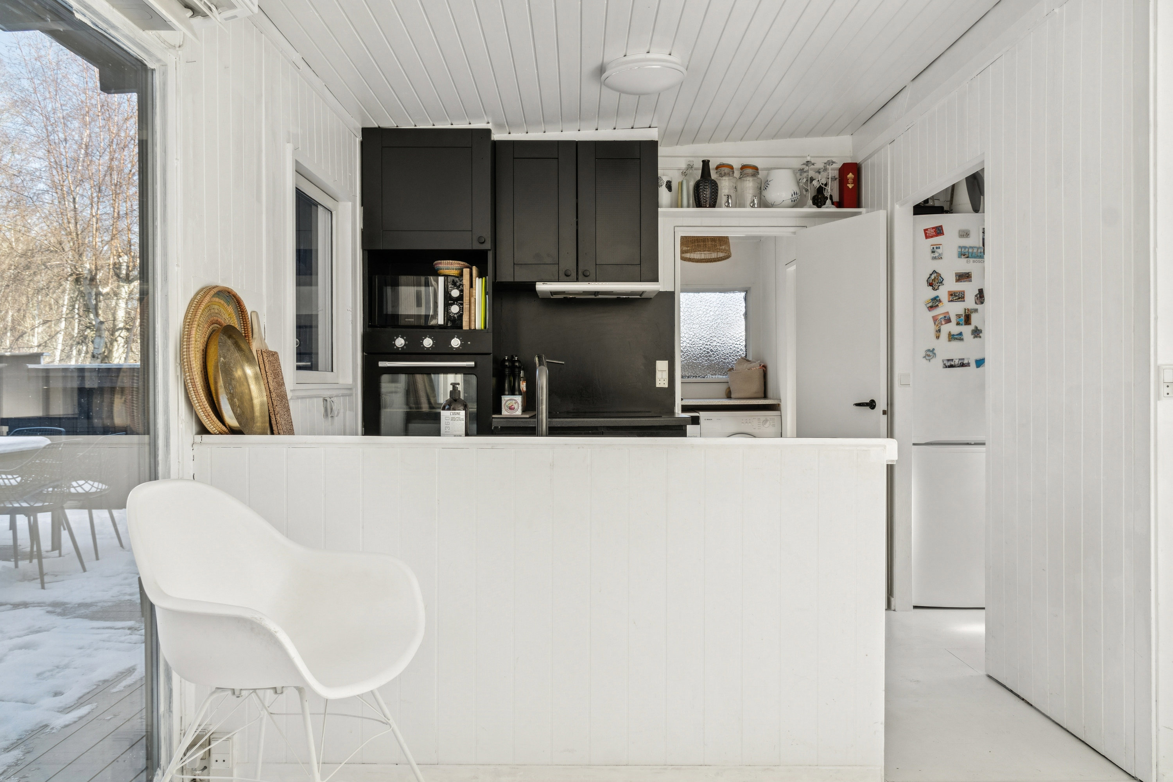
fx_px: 880
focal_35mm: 27
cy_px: 391
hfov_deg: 67.4
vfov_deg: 47.9
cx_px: 586
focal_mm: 18
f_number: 8
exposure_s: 1/60
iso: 200
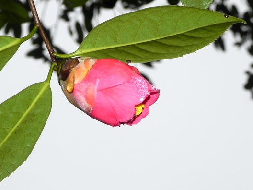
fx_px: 1133
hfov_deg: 12.7
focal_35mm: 155
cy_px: 100
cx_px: 107
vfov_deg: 9.6
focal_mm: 20.8
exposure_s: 1/200
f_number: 5.6
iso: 160
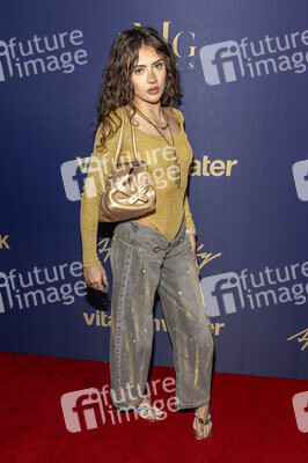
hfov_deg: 43.5
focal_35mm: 30
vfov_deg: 62.0
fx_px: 386
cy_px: 232
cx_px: 154
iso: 800
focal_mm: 30
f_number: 5
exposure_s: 1/200
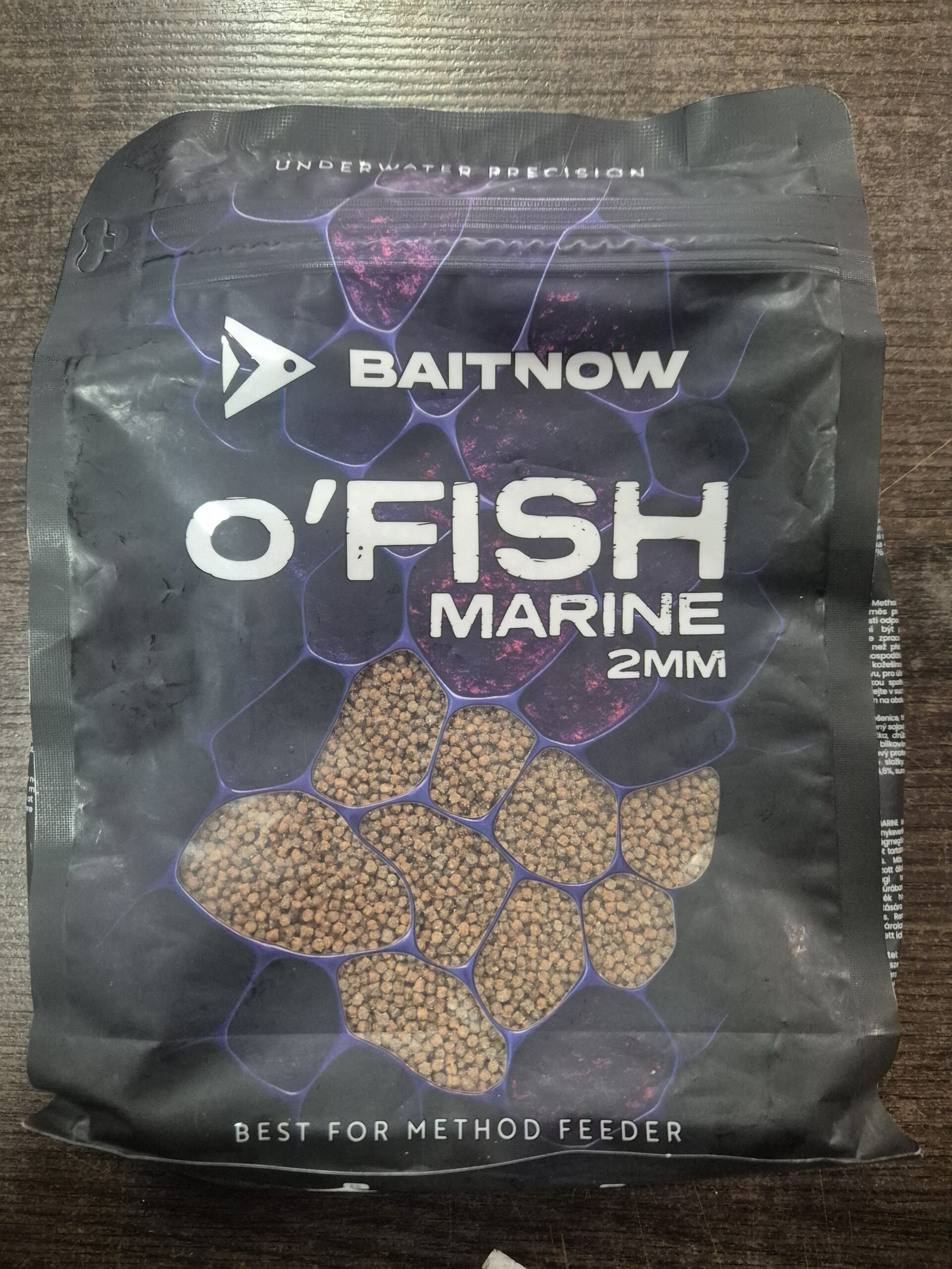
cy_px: 634
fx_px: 843
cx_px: 476
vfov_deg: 73.9
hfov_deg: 58.9
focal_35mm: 23
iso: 1600
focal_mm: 5.4
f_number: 1.8
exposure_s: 1/100
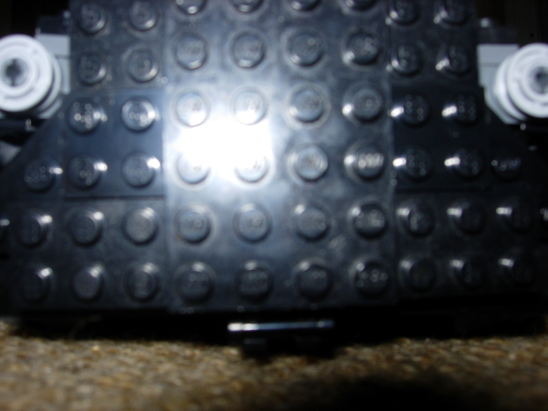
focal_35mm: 38
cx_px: 274
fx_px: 602
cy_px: 206
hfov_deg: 49.0
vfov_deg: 37.7
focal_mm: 7.8
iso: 79
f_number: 4.8
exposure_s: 1/64
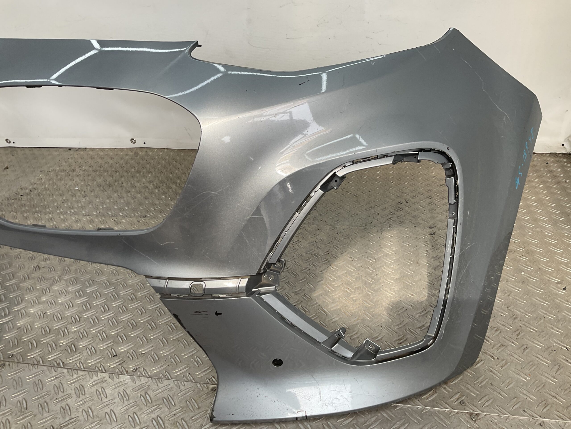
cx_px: 286
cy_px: 214
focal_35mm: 29
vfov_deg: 48.2
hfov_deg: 61.7
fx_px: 478
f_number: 1.8
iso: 16
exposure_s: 1/240
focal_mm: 3
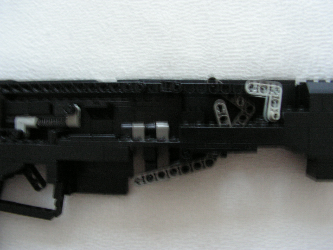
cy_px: 125
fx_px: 346
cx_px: 166
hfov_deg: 51.4
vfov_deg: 39.7
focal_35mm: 36
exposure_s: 1/2
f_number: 3.2
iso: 200
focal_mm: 6
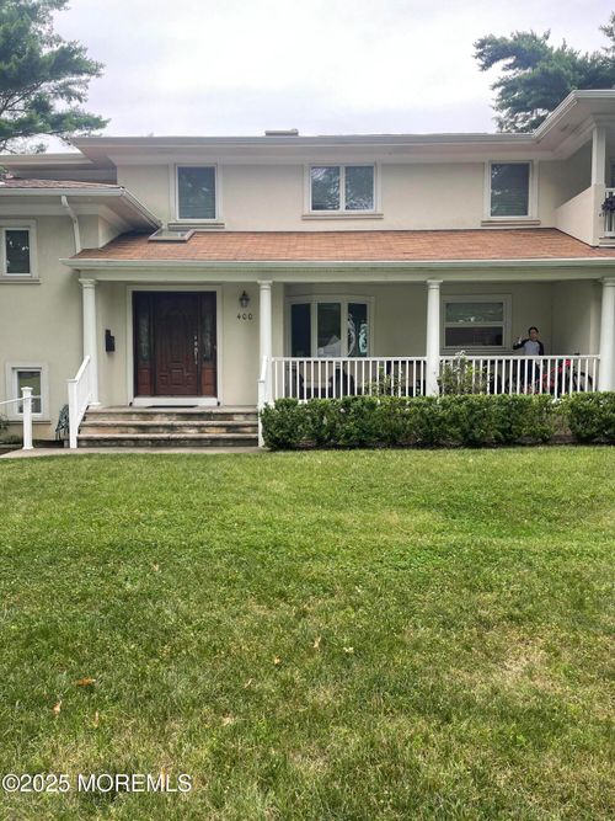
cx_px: 308
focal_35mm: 26
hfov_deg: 53.0
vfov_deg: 67.3
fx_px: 616
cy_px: 410
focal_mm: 4.2
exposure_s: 1/454
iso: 32
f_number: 1.6
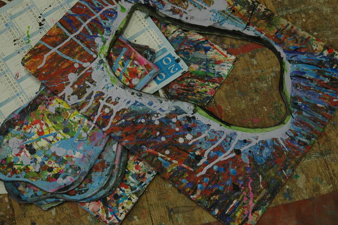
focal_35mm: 70
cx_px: 140
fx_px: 657
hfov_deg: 28.8
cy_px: 106
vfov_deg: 19.4
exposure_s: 1/40
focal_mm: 38
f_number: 4.2
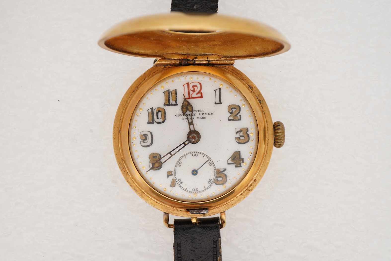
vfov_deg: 29.9
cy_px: 130
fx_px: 489
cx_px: 196
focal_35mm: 45
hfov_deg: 43.6
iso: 160
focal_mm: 30
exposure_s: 1/160
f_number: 22
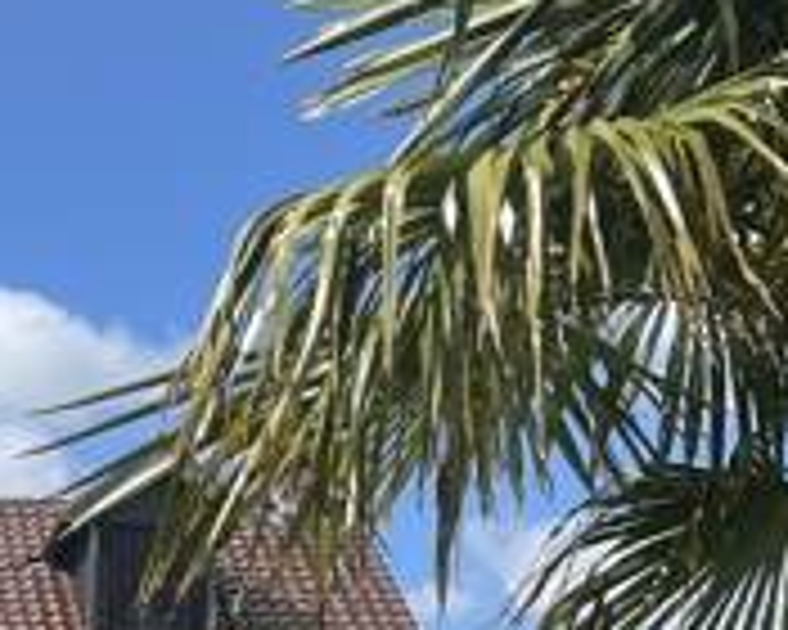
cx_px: -113
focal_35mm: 116
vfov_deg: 12.3
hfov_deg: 16.0
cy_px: 1089
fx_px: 2705
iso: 50
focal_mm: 5.1
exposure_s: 1/3745
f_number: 1.6
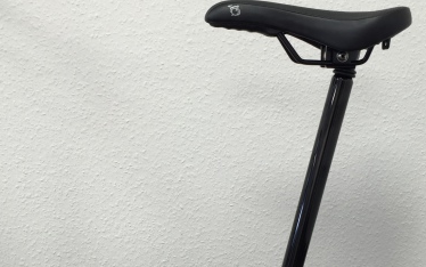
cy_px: 172
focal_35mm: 48
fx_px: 557
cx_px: 281
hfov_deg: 41.3
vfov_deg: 26.8
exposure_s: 1/50
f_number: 2.2
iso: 40
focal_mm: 4.15
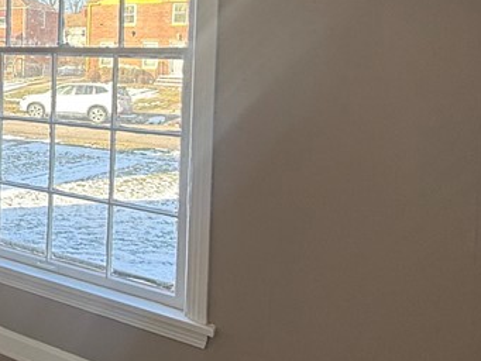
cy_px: 72
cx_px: -147
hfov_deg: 33.0
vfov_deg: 33.4
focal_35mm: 42
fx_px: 584
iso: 64
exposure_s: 1/121
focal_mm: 2.22
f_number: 2.2
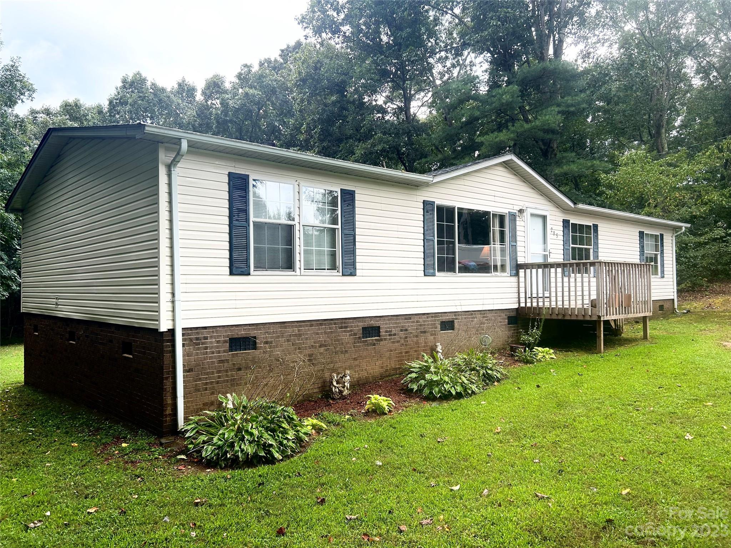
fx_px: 549
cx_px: 366
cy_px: 274
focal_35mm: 26
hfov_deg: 67.3
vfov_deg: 53.1
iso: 50
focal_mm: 5.7
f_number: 1.5
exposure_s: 1/326
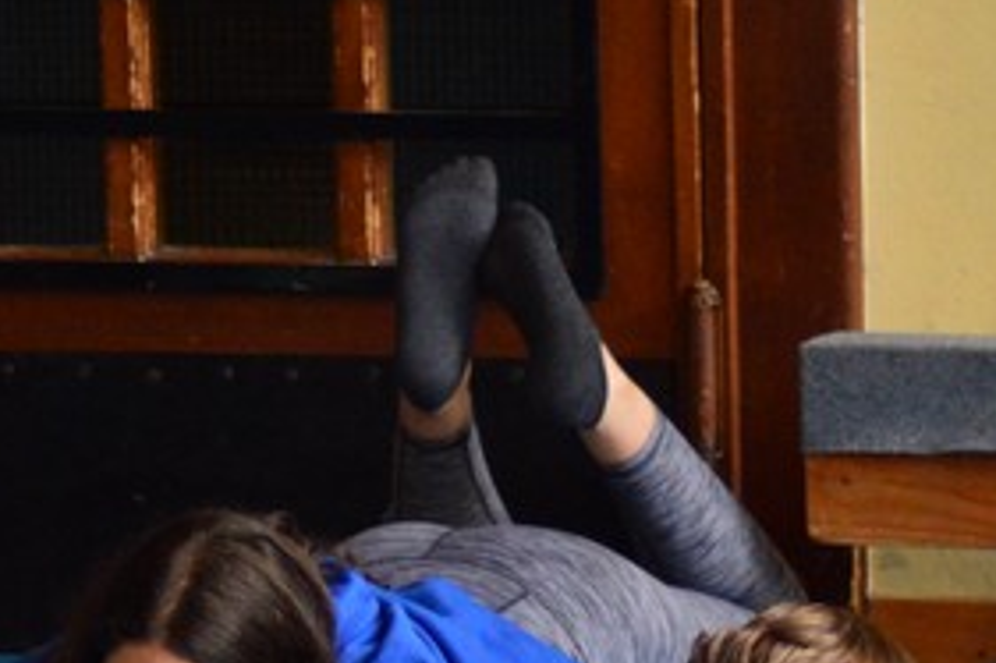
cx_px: 1177
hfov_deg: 5.4
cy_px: 686
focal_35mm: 382
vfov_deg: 3.6
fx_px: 10562
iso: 1600
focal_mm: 70
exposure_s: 1/400
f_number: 4
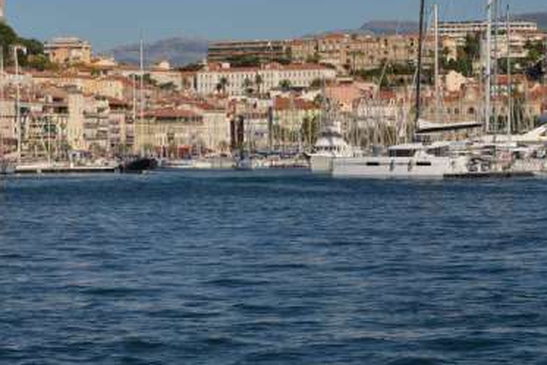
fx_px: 2280
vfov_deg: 9.1
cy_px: 67
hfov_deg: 13.7
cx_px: 208
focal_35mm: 150
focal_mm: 70
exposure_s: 1/160
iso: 200
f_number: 13
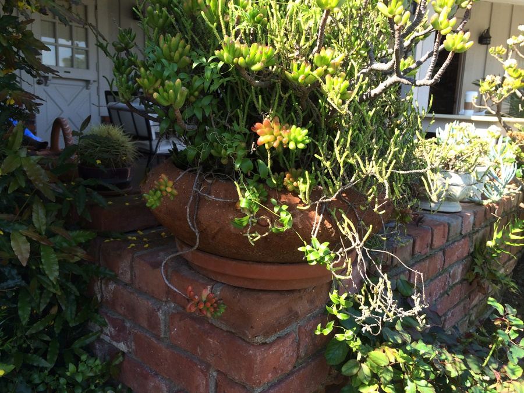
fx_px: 454
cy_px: 196
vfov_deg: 46.8
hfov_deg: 60.0
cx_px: 262
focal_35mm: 30
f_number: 2.2
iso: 32
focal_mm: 4.12
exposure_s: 1/380
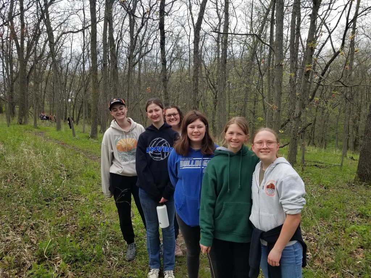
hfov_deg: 67.3
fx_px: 279
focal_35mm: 26
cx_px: 186
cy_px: 139
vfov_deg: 53.1
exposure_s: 1/946
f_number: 1.7
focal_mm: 4.3
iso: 50
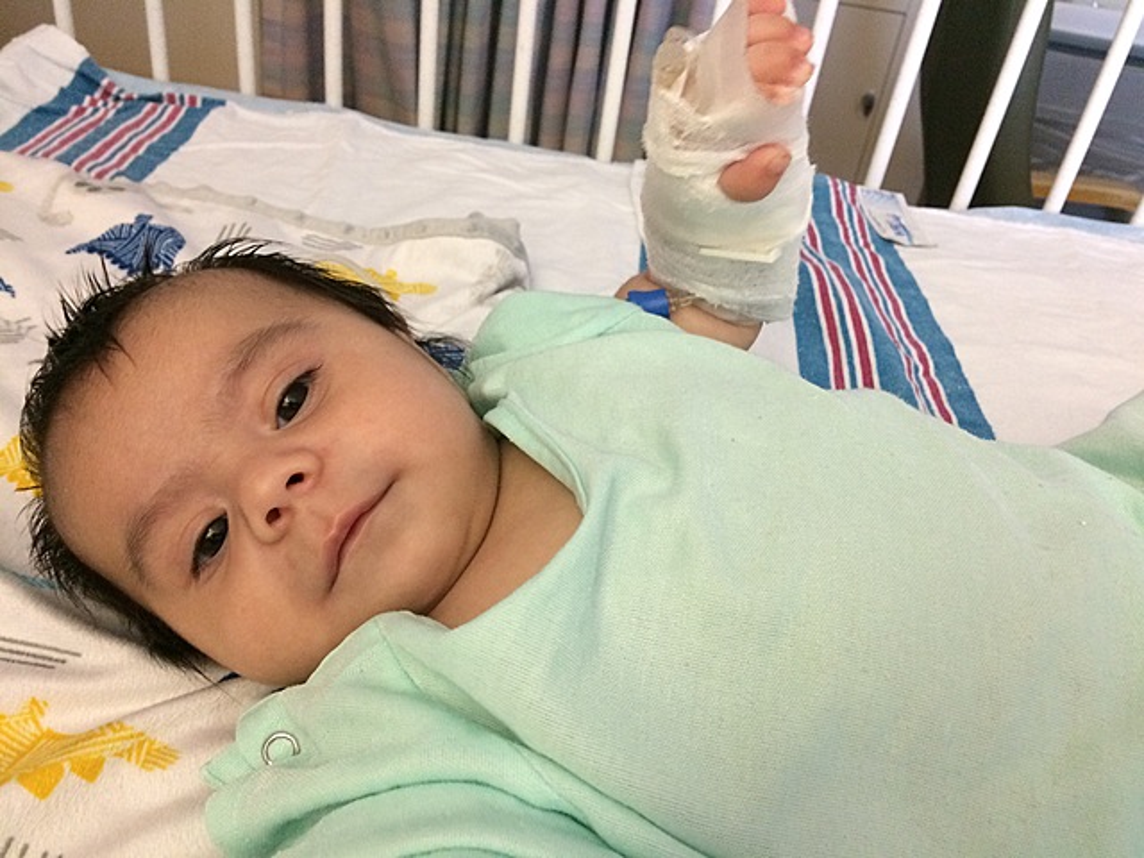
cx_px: 572
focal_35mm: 29
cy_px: 429
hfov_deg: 61.7
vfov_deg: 48.2
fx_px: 958
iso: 250
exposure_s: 1/20
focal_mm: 4.15
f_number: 2.2
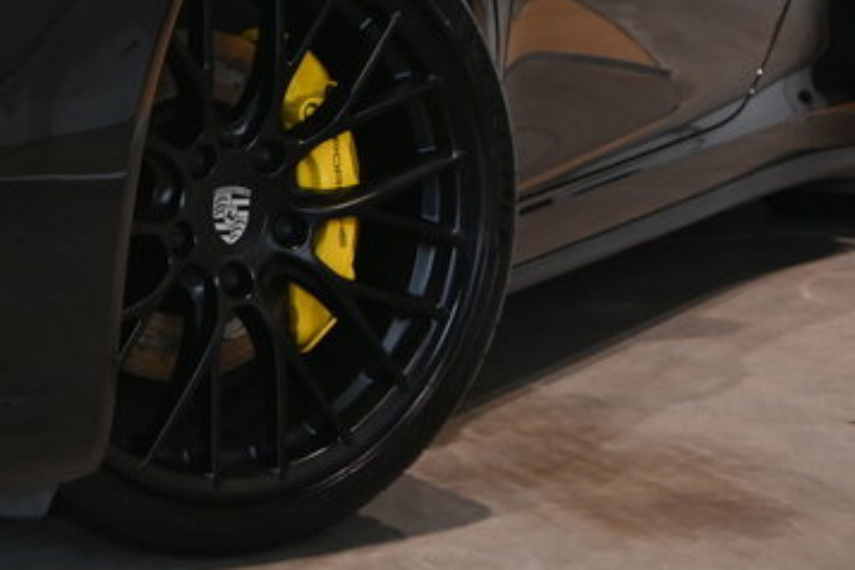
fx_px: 2551
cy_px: 92
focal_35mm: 107
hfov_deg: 18.0
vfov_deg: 12.7
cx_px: -180
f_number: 4.2
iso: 200
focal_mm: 25
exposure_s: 1/50
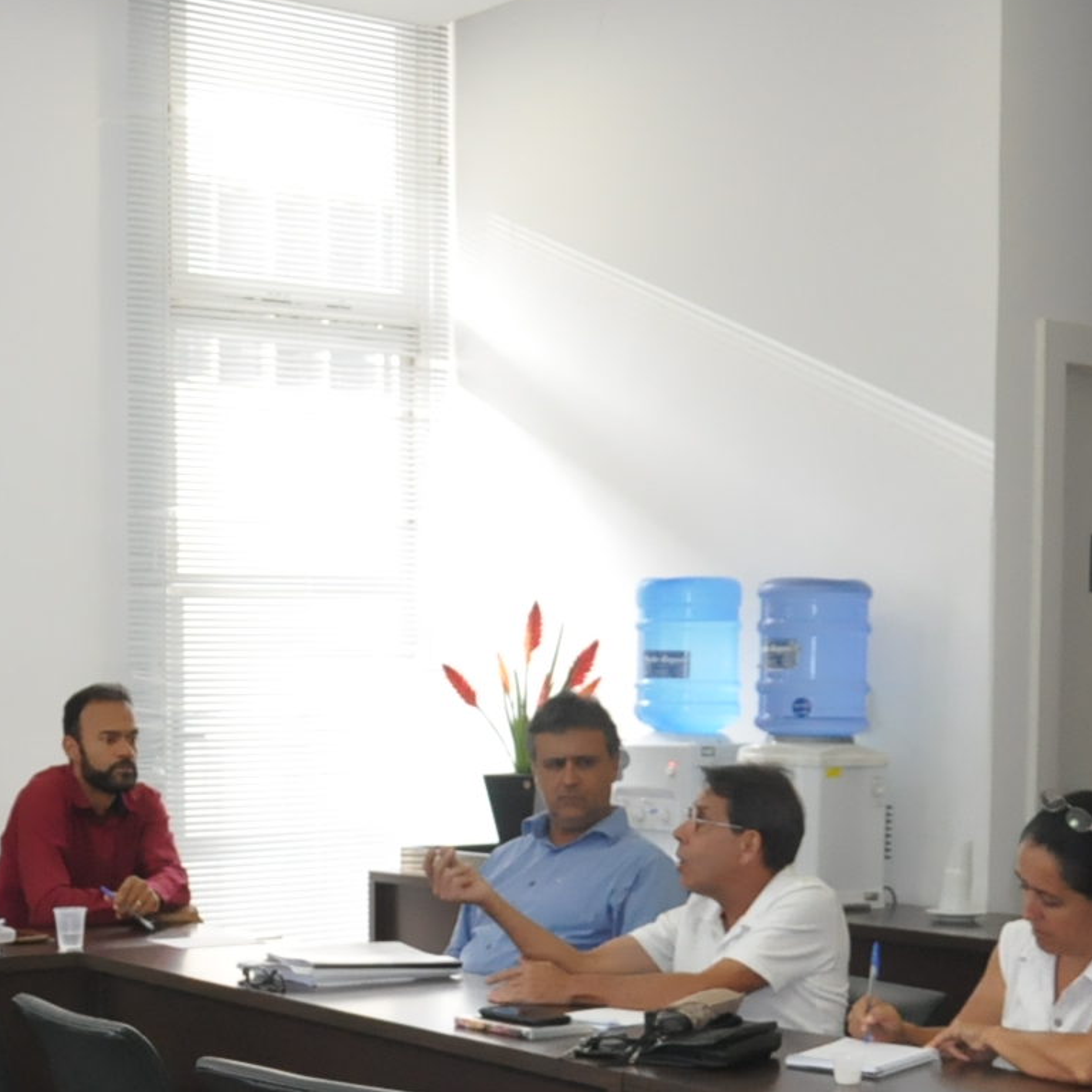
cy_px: 911
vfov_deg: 26.3
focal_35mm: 64
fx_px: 2284
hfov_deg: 26.3
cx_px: 191
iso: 2000
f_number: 5
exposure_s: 1/100
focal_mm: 18
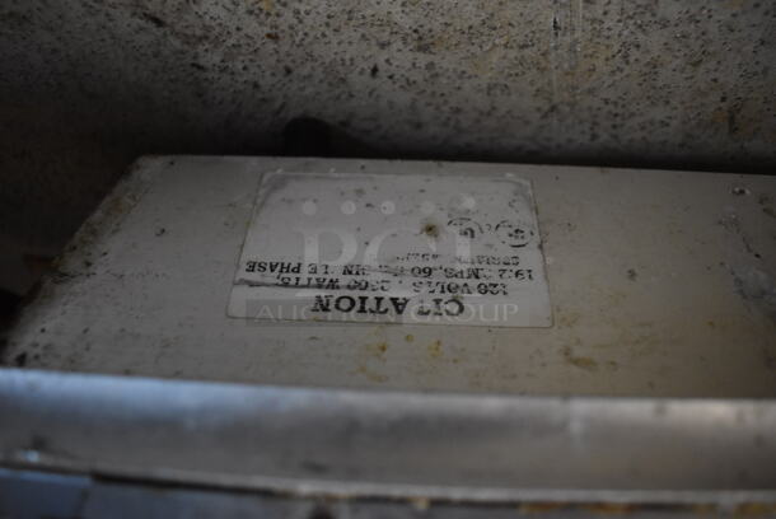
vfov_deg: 48.0
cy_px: 260
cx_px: 388
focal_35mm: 27
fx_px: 583
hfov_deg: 67.3
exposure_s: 1/30
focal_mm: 18
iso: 3200
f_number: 3.5
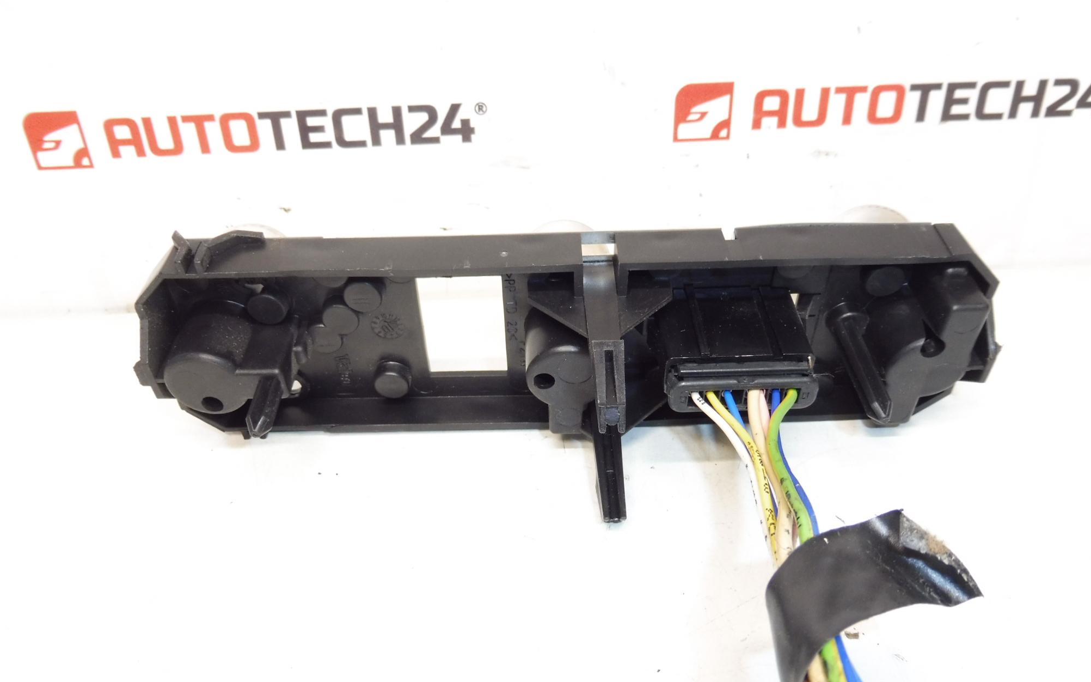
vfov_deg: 47.6
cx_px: 541
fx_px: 773
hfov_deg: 70.4
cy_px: 355
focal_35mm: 26
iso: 200
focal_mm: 4.3
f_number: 3.5
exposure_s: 1/60
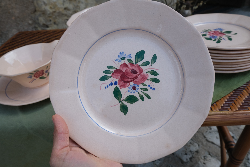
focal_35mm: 23
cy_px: 84
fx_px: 160
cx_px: 125
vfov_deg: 55.1
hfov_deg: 76.1
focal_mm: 15
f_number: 5.6
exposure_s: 1/210
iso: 160
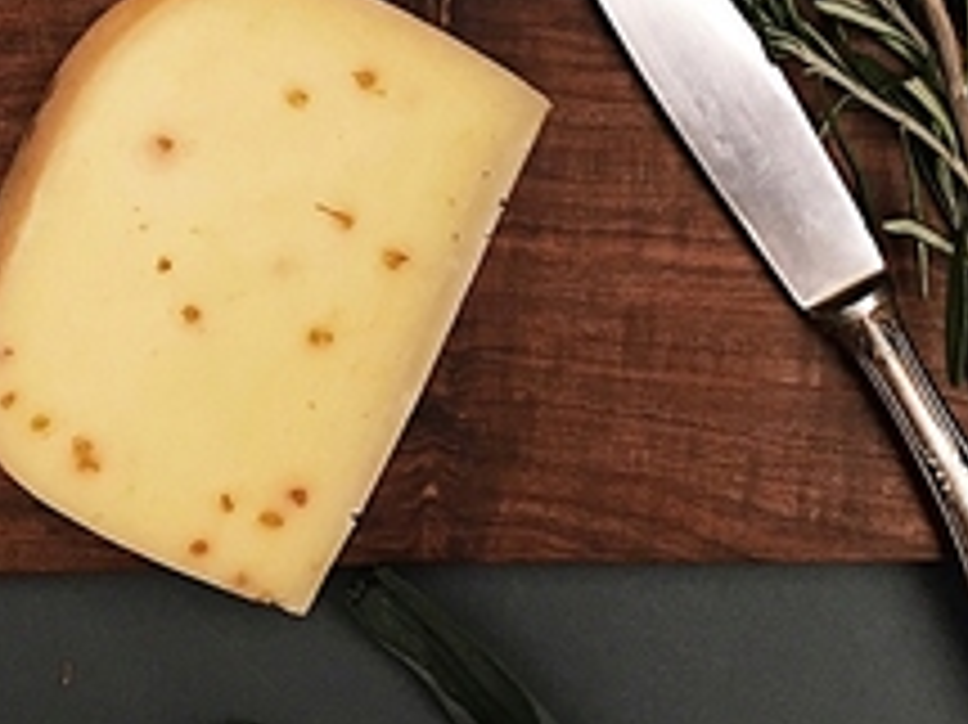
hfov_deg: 23.8
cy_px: 351
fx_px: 2264
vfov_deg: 18.2
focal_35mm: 81
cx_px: 225
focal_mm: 4.15
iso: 100
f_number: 2.2
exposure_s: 1/33
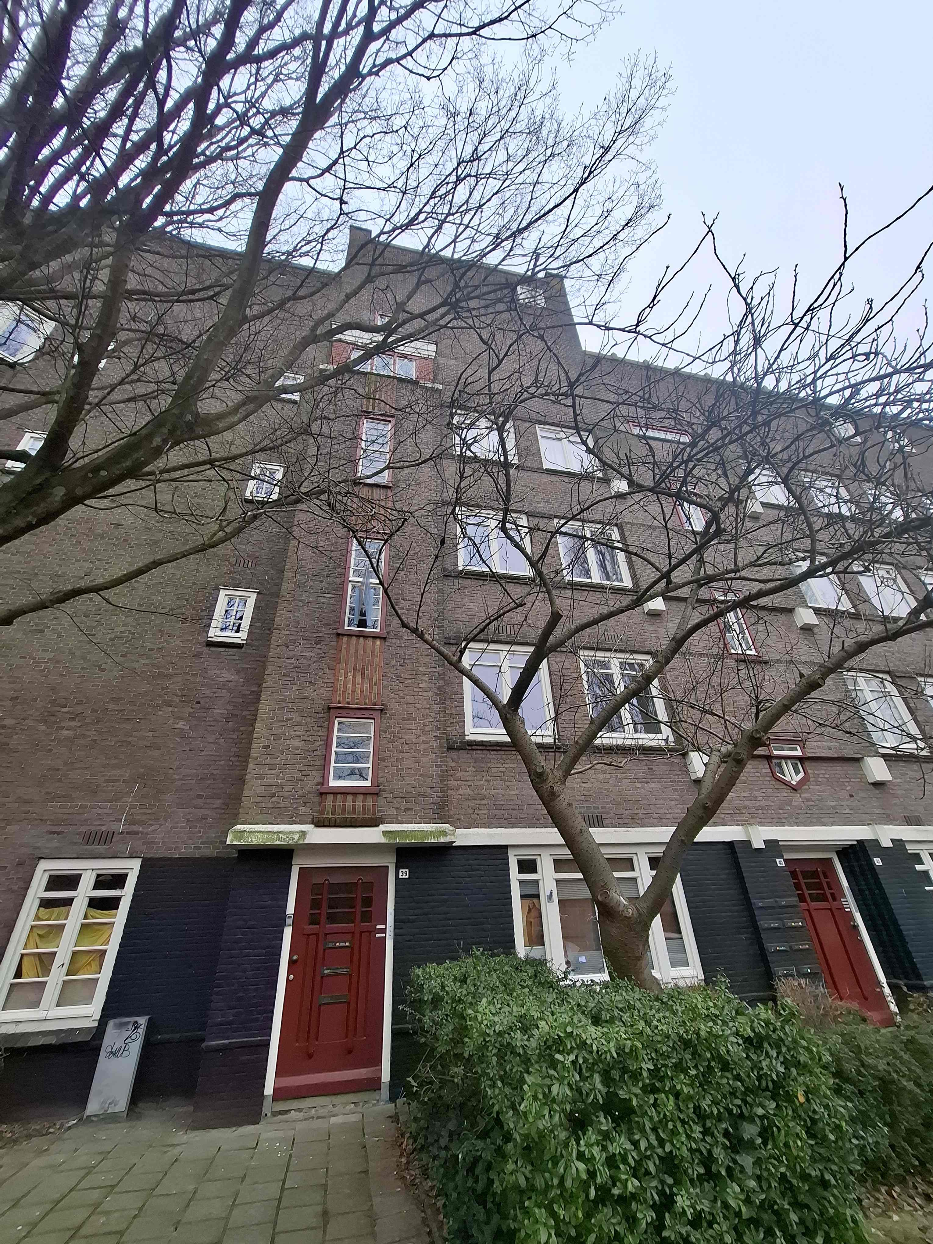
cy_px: 622
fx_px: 467
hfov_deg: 89.9
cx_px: 466
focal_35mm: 13
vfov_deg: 106.2
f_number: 2.2
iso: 40
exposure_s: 1/167
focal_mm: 1.74
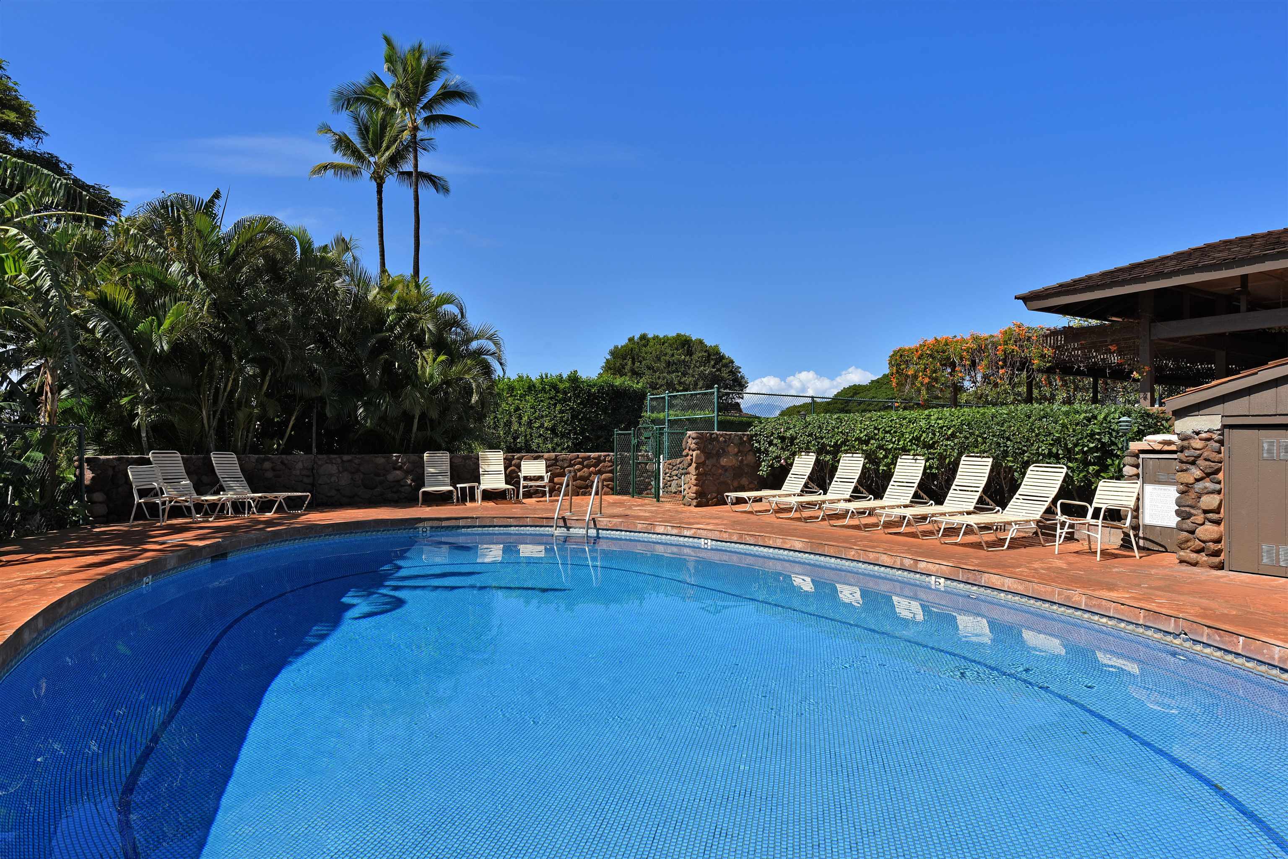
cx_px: 644
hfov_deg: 81.2
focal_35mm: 21
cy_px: 430
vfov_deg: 59.5
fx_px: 752
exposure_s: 1/200
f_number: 13
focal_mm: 21
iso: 100
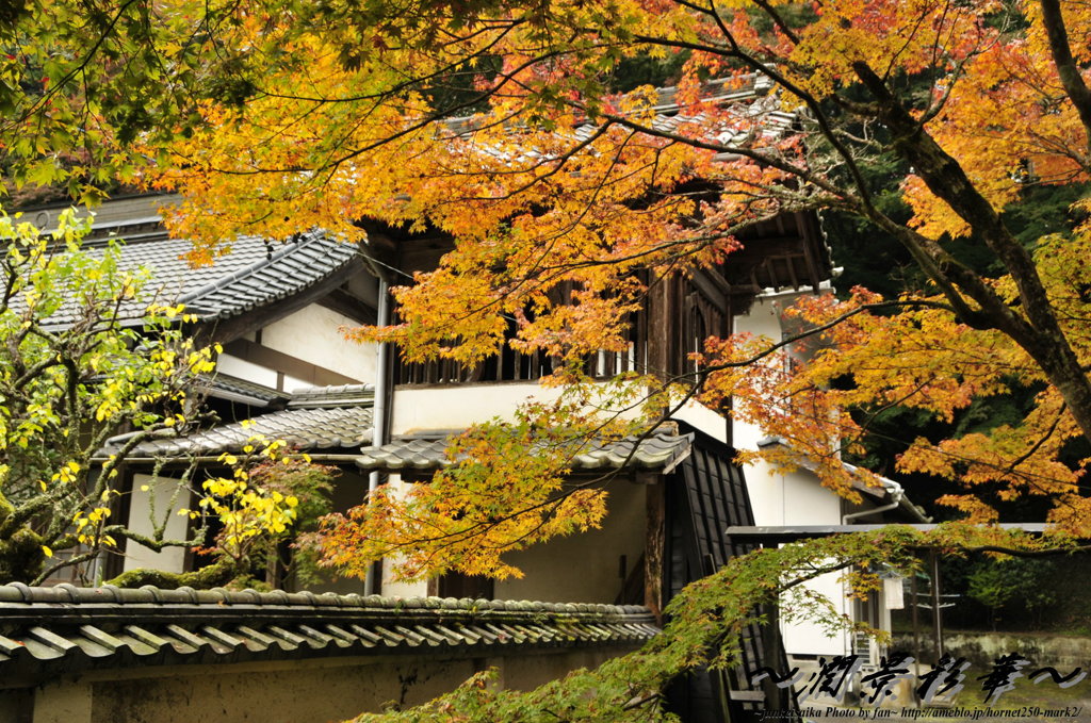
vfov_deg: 34.1
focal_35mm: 39
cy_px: 362
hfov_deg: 49.6
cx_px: 546
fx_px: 1180
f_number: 8
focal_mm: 26
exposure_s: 1/60
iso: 320
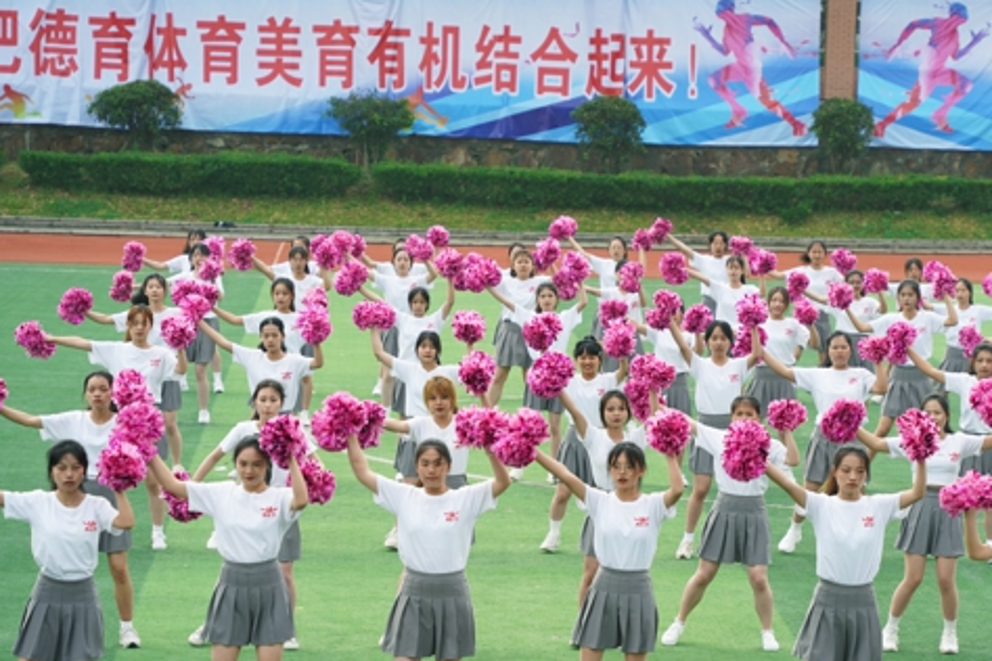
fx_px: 5538
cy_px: 447
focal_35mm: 201
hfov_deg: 10.2
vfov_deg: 6.8
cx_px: 674
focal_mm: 140
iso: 100
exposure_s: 1/250
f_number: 5.6
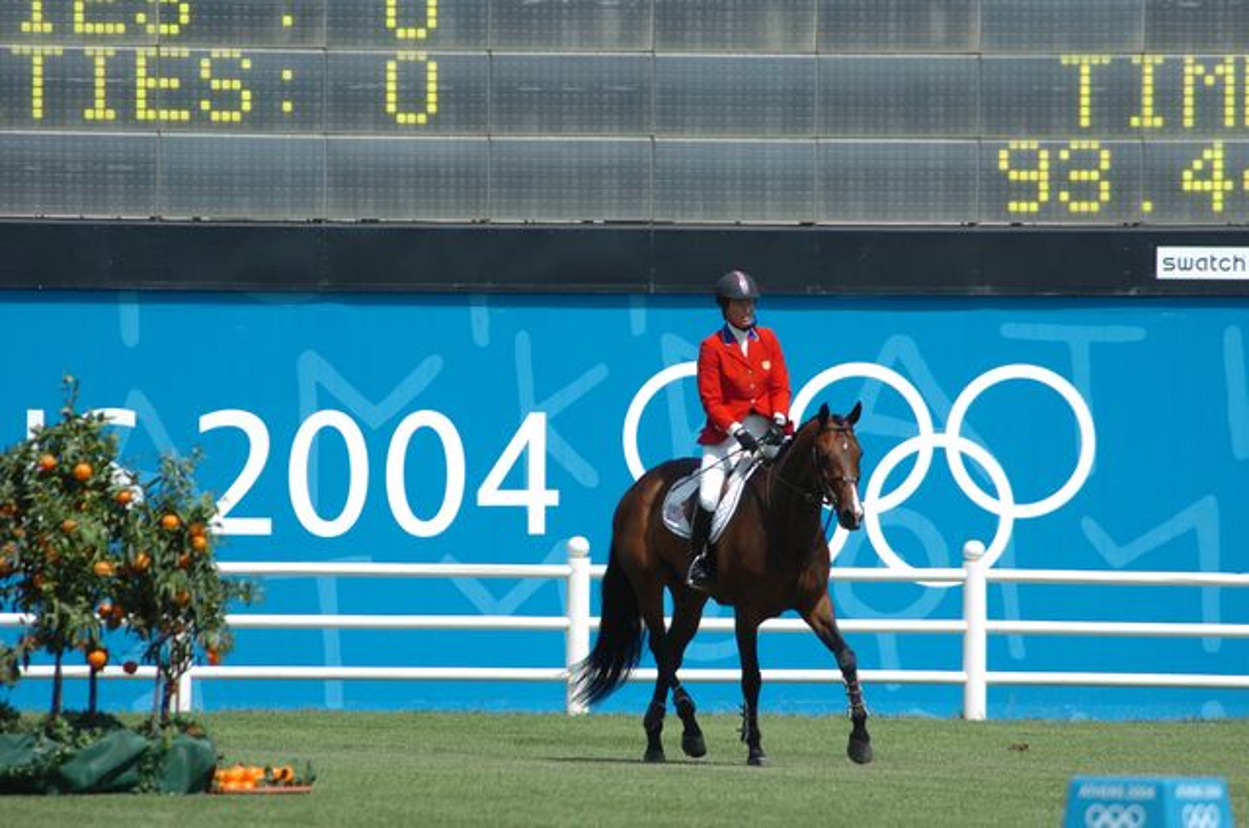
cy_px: 414
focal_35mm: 600
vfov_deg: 2.3
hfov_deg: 3.4
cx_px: 624
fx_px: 20775
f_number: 5.6
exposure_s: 1/800
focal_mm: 400
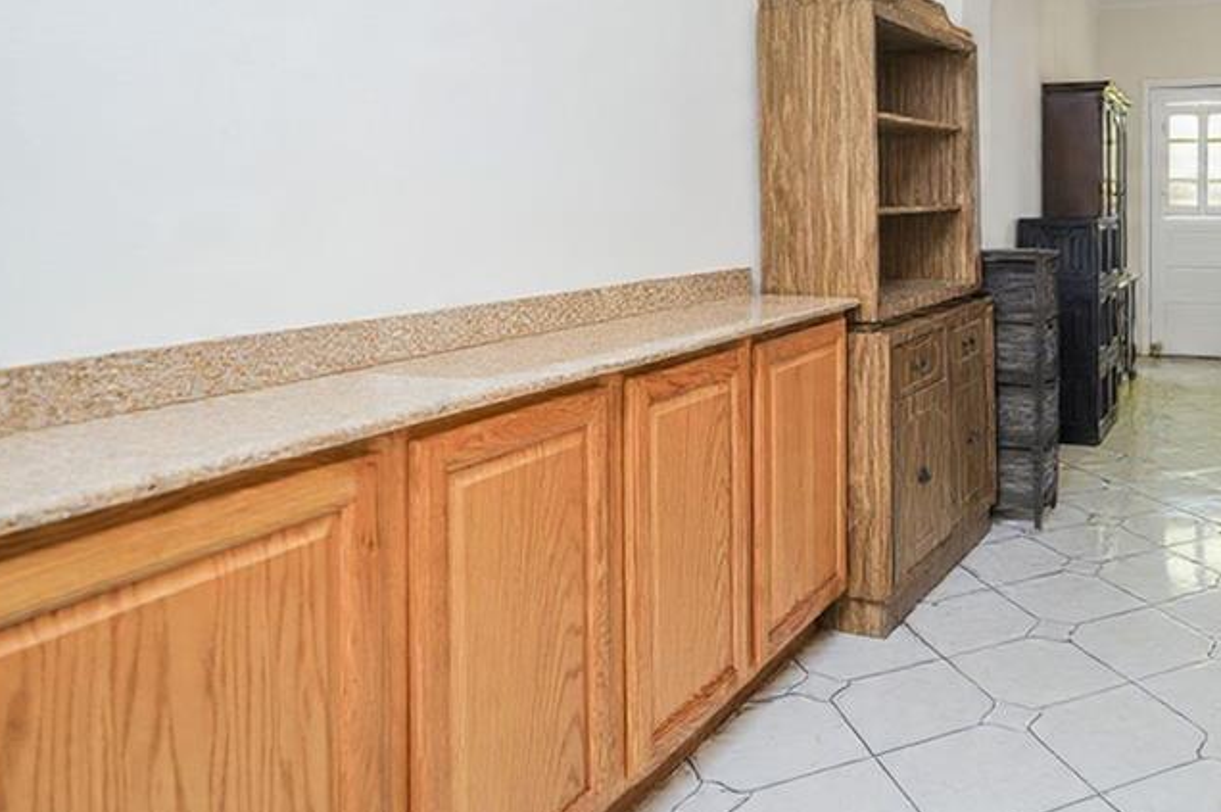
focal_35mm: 30
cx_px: 962
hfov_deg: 58.0
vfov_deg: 42.3
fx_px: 1010
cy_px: 190
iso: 64
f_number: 4
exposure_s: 1/25
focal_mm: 18.5
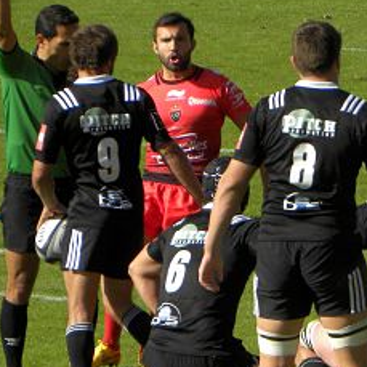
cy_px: 237
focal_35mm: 780
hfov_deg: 2.2
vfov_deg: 2.2
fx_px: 9356
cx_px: 444
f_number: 5.6
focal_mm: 59.9
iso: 64
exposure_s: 1/347
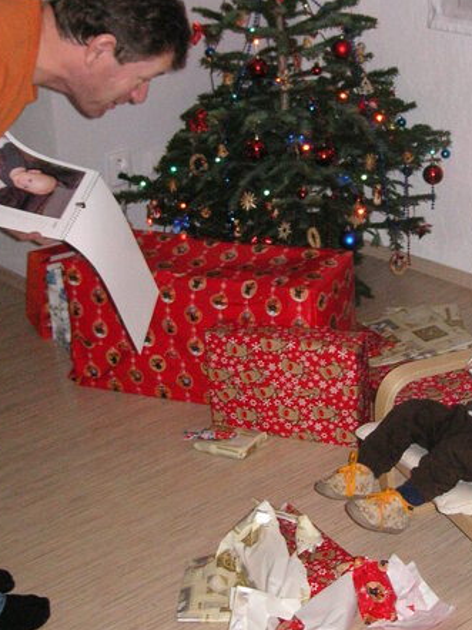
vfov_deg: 28.9
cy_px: 268
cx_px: 384
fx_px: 1219
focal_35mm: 67
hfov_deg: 21.6
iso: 160
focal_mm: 6.1
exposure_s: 1/45
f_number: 2.8
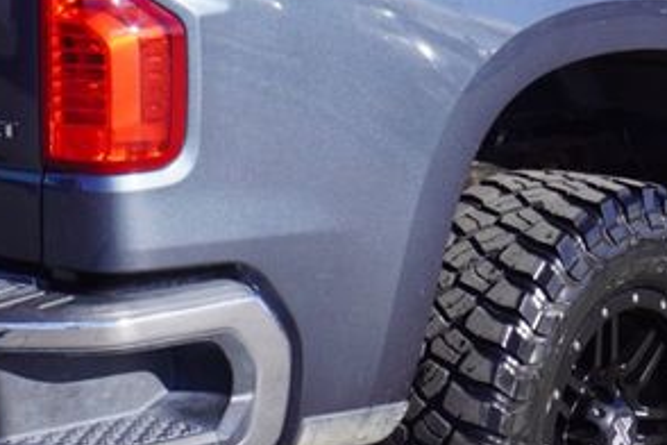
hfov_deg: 15.7
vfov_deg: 10.5
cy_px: 123
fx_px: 2422
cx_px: 406
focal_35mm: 131
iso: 100
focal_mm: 25
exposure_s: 1/125
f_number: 9
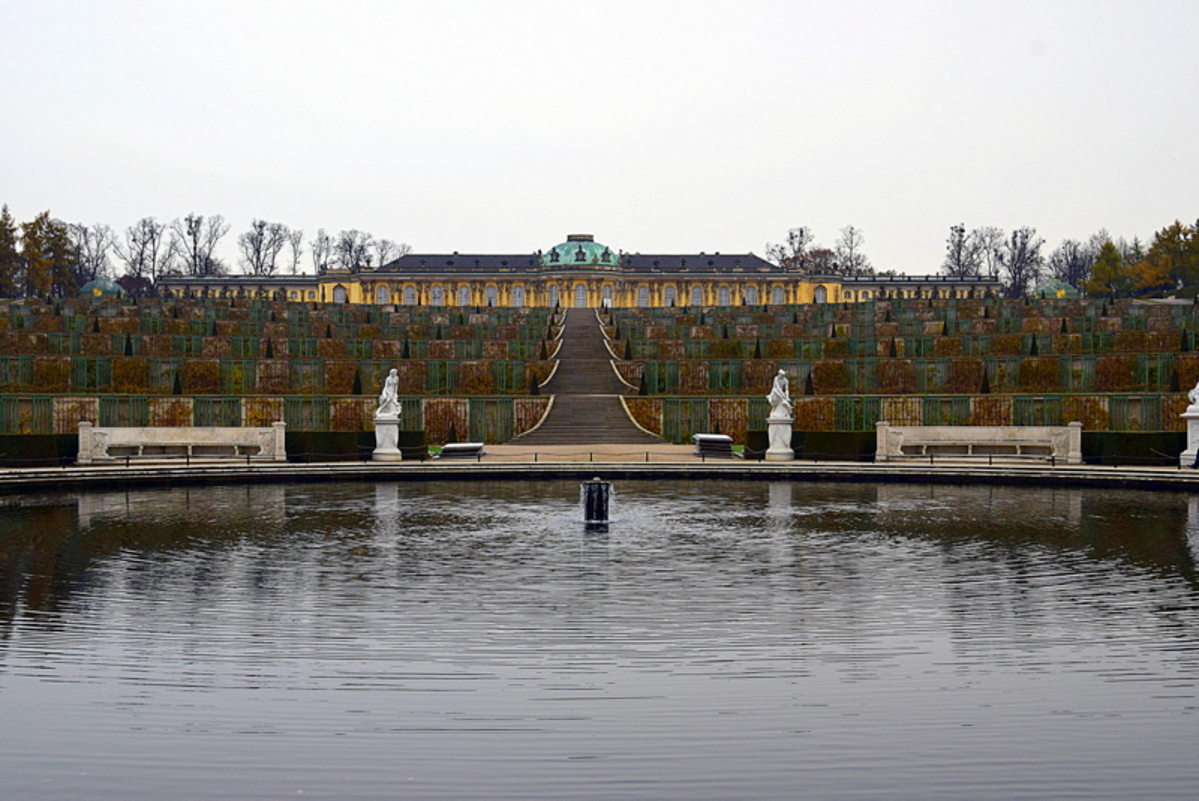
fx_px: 1299
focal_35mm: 39
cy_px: 400
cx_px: 600
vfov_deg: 34.2
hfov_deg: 49.5
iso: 400
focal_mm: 26
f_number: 9
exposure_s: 1/100
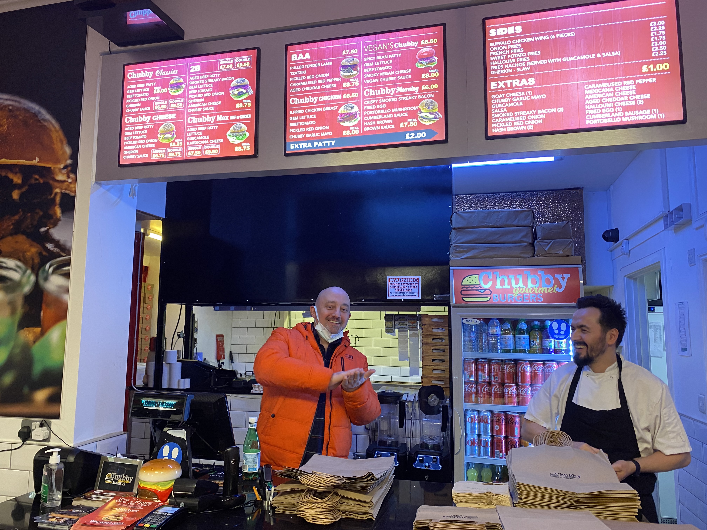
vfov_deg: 53.1
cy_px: 265
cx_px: 354
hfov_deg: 67.3
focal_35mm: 26
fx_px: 531
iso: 125
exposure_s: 1/50
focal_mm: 4.25
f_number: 1.8
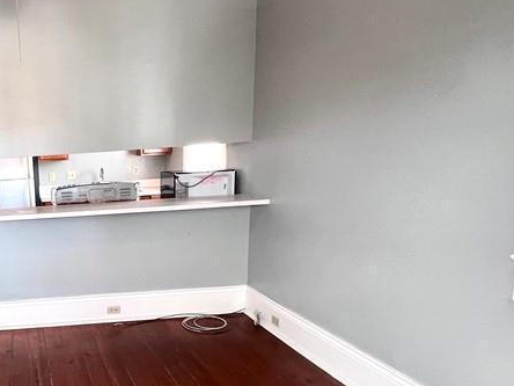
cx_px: 44
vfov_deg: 45.9
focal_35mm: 30
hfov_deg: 52.2
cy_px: 265
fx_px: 445
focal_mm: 1.57
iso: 125
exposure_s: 1/60
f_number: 1.8
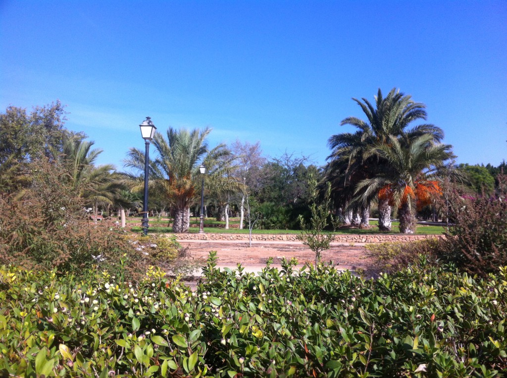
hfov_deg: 52.7
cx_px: 254
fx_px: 512
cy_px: 189
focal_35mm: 35
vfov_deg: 40.6
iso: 80
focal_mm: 3.85
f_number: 2.8
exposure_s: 1/1257
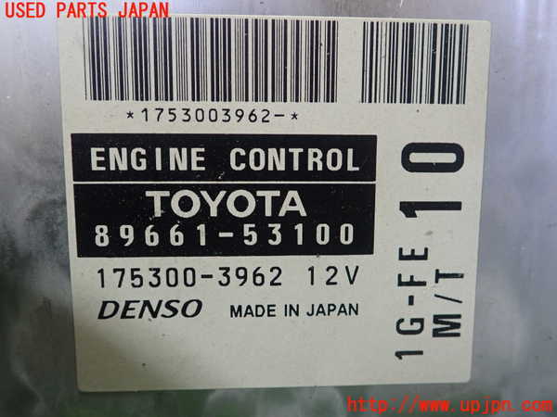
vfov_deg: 46.8
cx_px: 278
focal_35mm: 30
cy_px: 208
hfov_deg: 60.0
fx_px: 483
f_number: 2.3
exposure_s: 1/125
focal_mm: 5.5
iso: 320
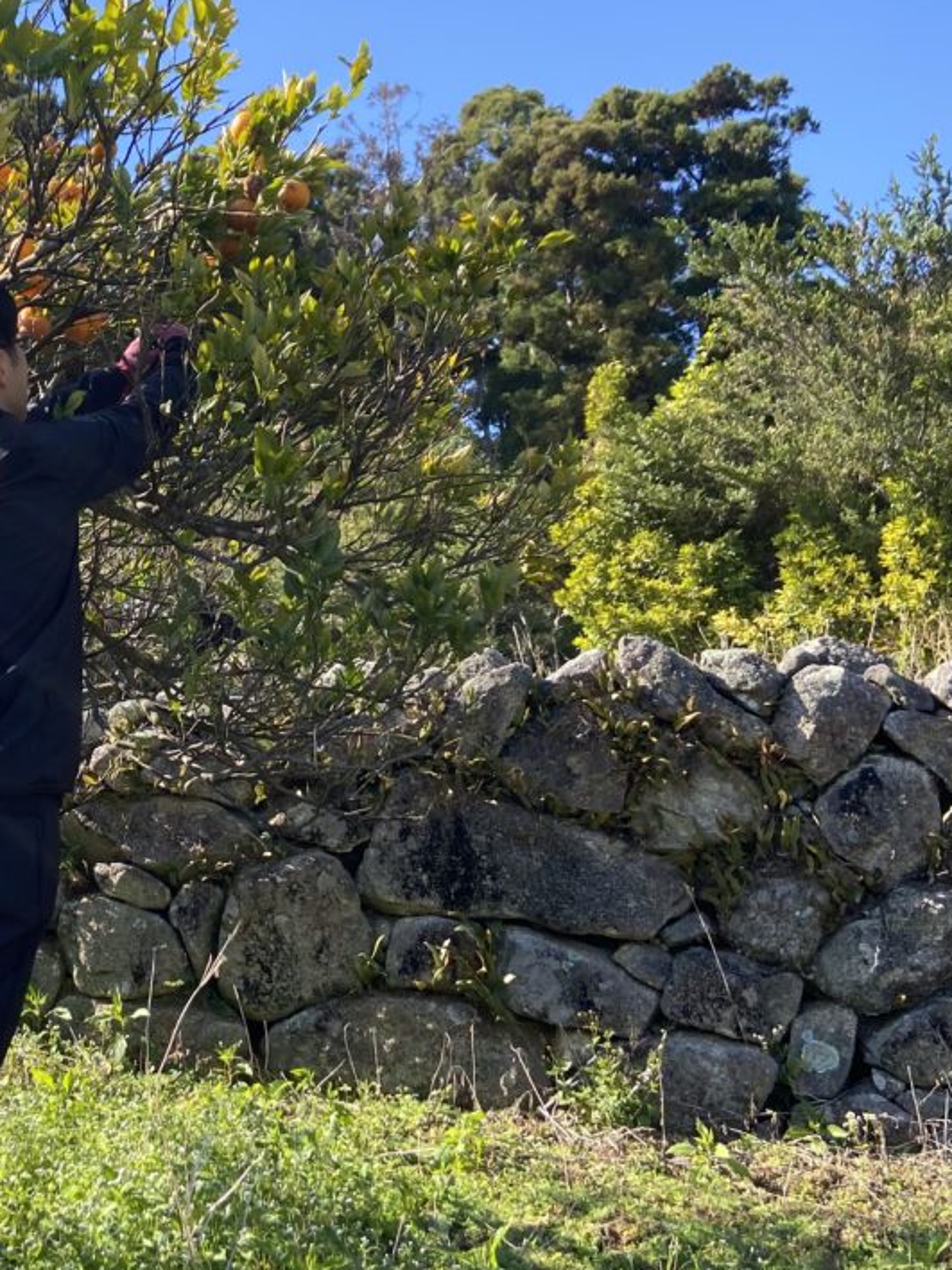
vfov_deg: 40.4
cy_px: 622
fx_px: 1723
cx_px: 100
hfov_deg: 29.6
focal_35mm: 47
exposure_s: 1/877
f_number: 1.8
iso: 32
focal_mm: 4.25
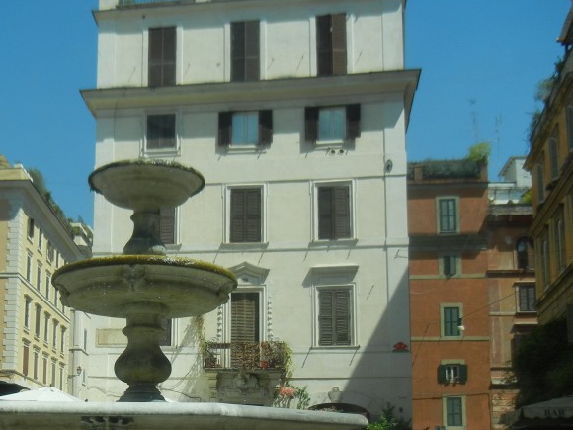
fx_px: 877
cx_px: 125
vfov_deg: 26.9
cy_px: 360
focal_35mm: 53
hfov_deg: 35.2
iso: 160
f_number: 7
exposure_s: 1/384
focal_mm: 5.4
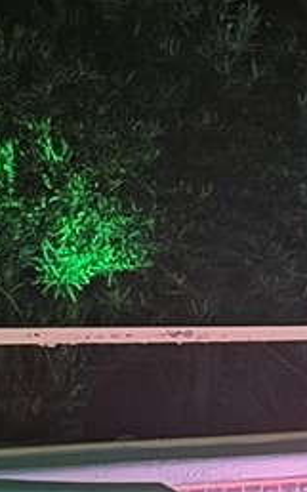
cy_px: 467
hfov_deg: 8.0
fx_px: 2117
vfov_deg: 13.1
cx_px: 568
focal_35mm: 158
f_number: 1.78
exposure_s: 1/15
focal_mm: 6.76
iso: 1000
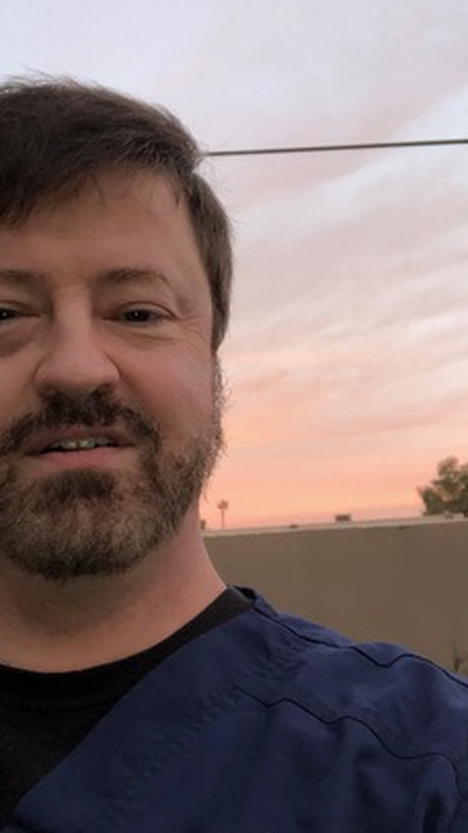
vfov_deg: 47.3
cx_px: 123
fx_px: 950
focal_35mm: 43
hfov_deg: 27.3
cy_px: 369
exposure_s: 1/60
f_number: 2.2
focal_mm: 2.87
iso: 100
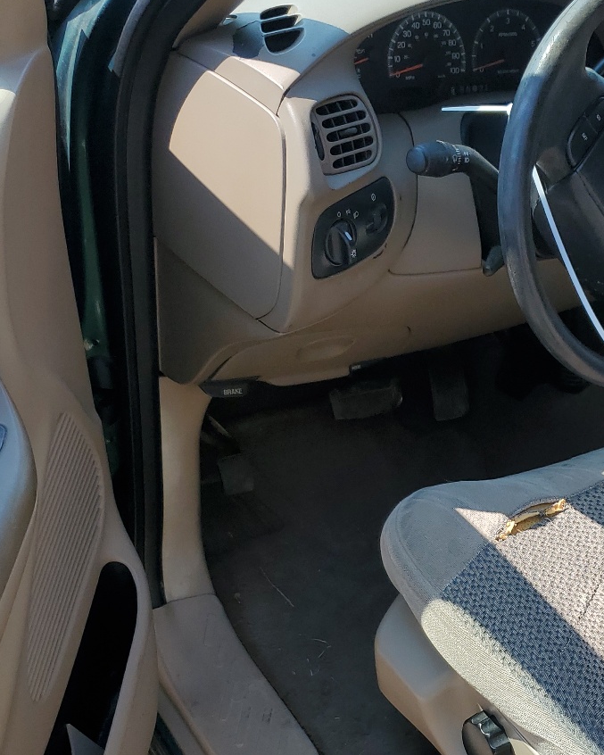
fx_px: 1072
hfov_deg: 30.0
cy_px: 510
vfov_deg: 38.3
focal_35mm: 48
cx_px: 557
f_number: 1.5
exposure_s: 1/1000
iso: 50
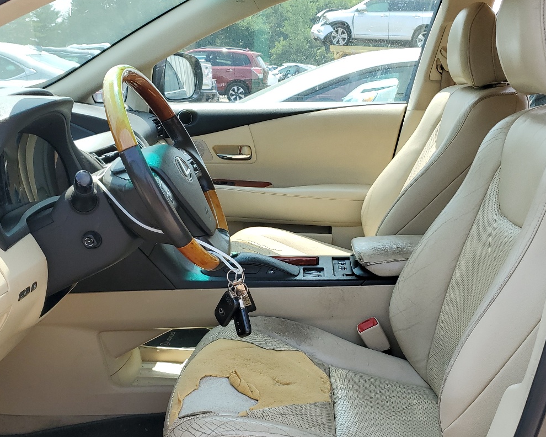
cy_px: 257
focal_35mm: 41
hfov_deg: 44.8
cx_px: 283
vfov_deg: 36.4
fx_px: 663
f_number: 1.5
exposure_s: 1/833
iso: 50
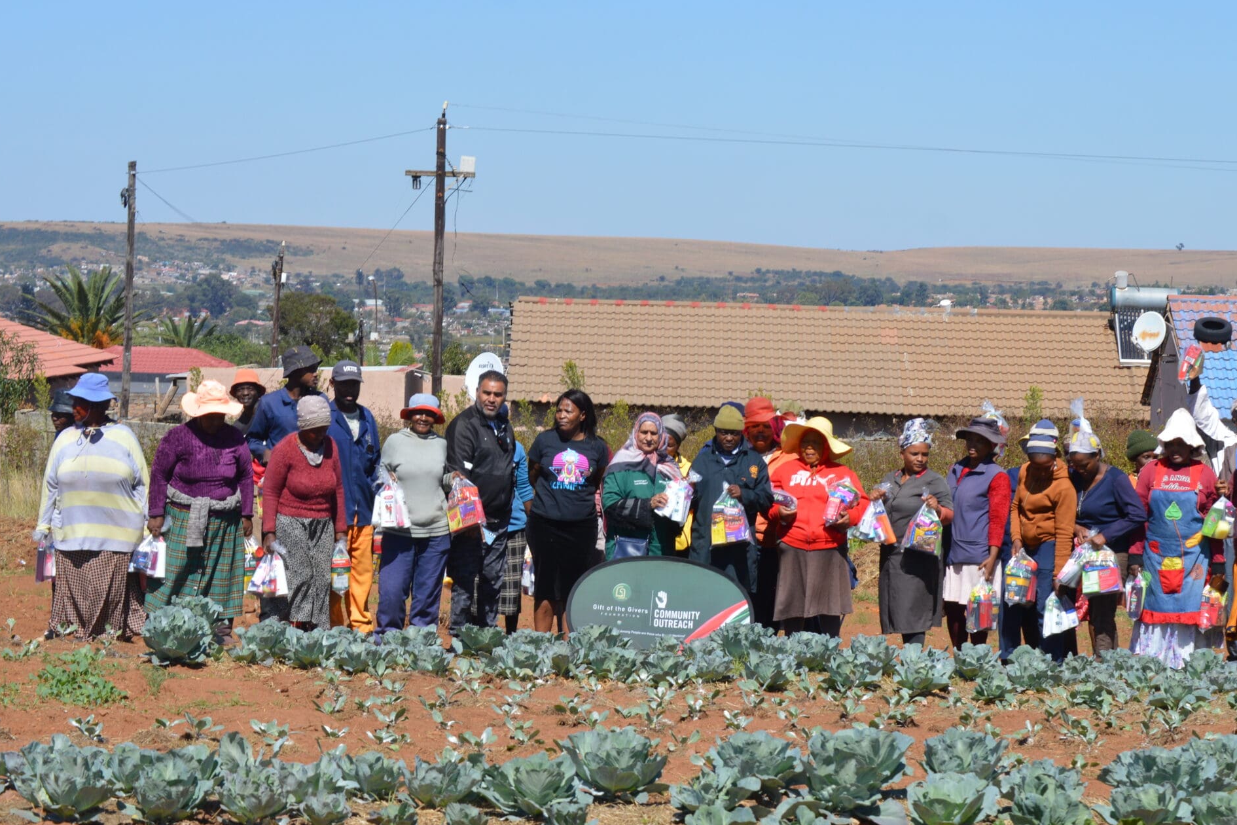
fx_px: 3837
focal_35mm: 112
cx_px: 766
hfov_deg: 18.3
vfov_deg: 12.3
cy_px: 440
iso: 100
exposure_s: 1/250
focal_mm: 55
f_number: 8
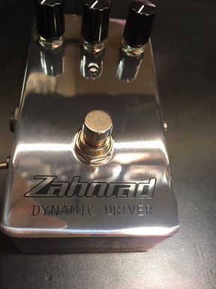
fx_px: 241
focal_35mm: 29
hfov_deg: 48.2
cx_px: 108
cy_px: 144
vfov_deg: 61.7
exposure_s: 1/40
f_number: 2.2
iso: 32
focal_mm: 4.15
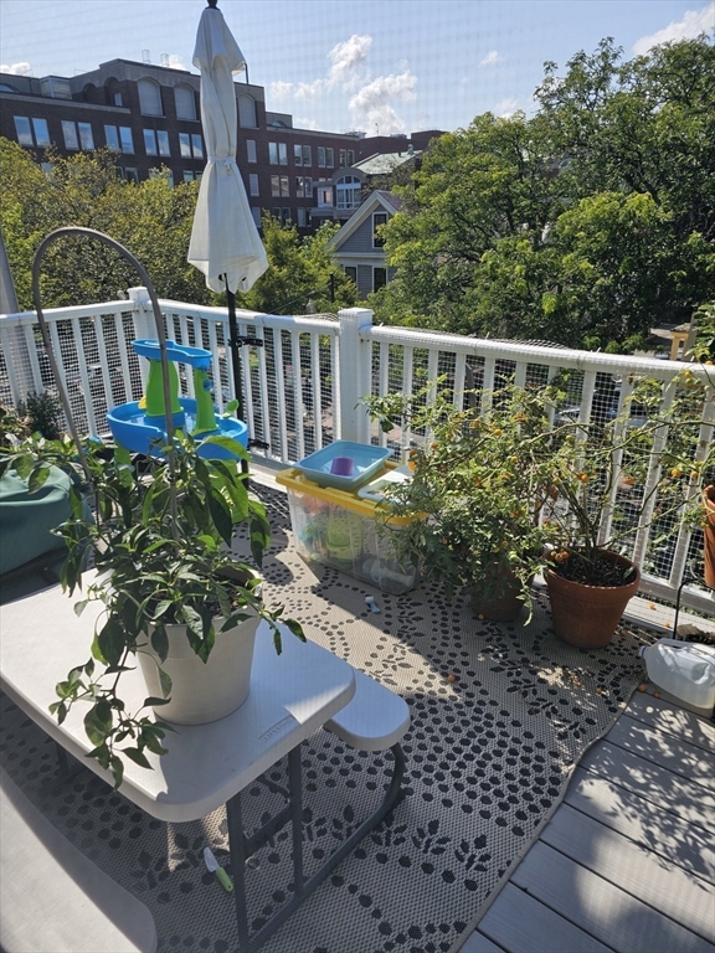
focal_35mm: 23
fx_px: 633
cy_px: 476
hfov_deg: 58.9
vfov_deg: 73.9
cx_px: 358
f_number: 1.7
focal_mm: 6.3
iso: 10
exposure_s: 1/582
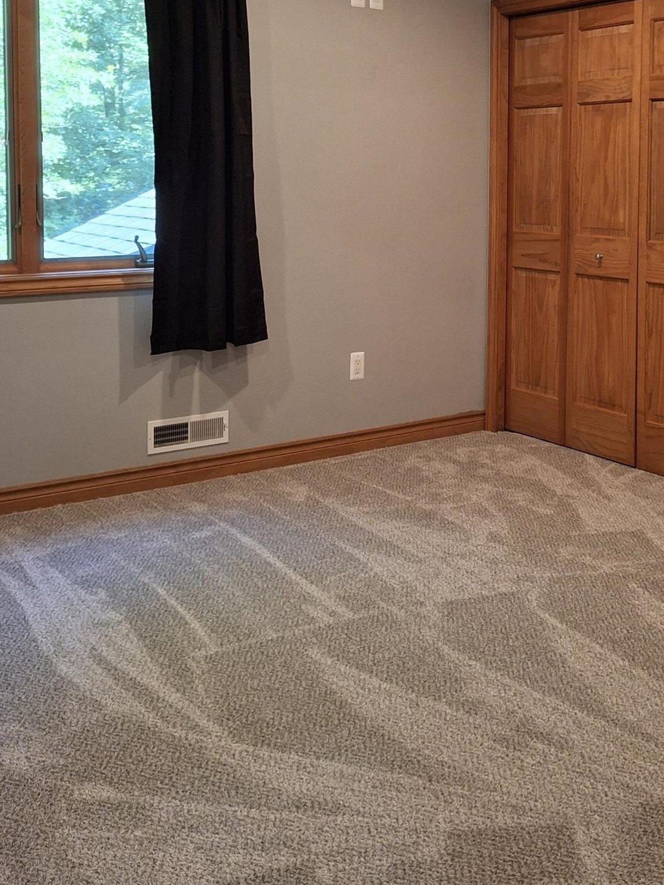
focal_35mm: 42
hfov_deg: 33.5
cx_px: 517
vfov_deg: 43.8
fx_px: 1074
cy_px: 262
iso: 160
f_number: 1.8
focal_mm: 4.69
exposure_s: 1/60.2
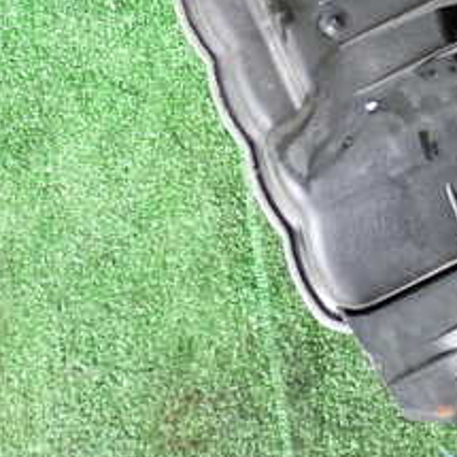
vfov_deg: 22.4
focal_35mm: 74
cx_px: 633
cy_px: -2
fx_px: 1105
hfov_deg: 20.7
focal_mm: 5.4
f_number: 2.3
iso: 320
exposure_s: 1/40
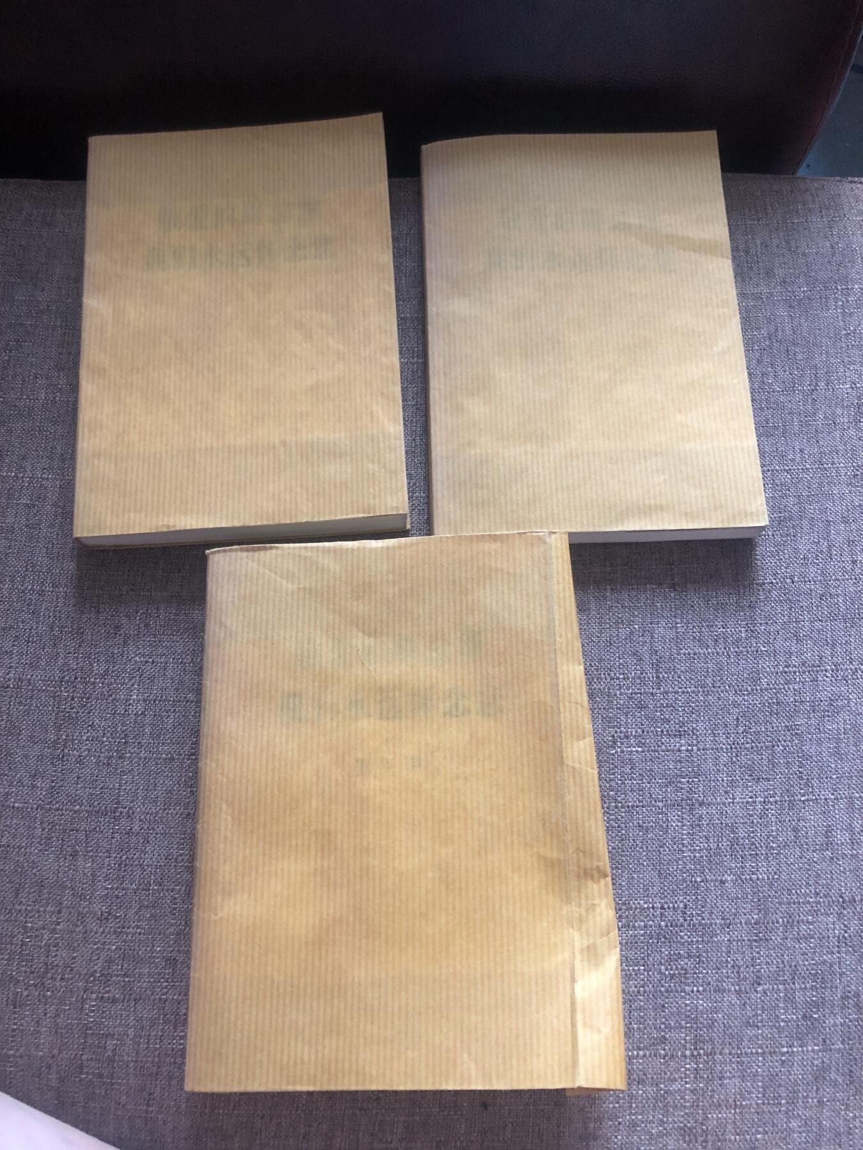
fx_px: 931
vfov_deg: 63.4
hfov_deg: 49.7
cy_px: 575
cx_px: 432
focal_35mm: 28
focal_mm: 4
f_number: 1.8
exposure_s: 1/8
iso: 80
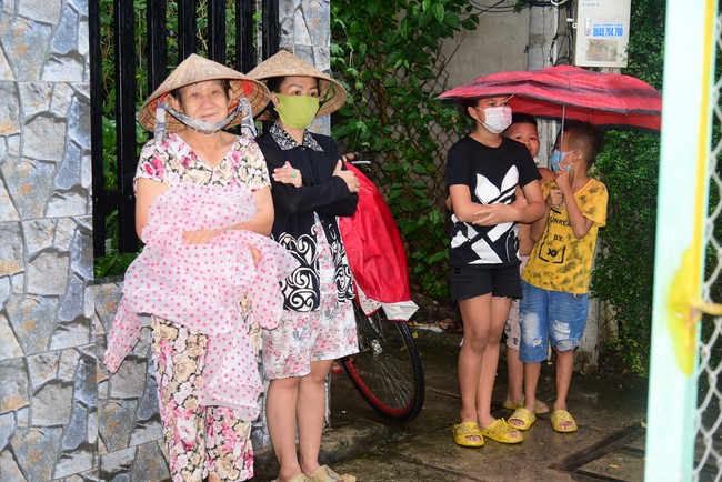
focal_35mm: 52
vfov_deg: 26.0
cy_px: 241
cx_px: 361
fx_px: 1043
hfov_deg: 38.2
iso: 500
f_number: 4
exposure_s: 1/80
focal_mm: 52
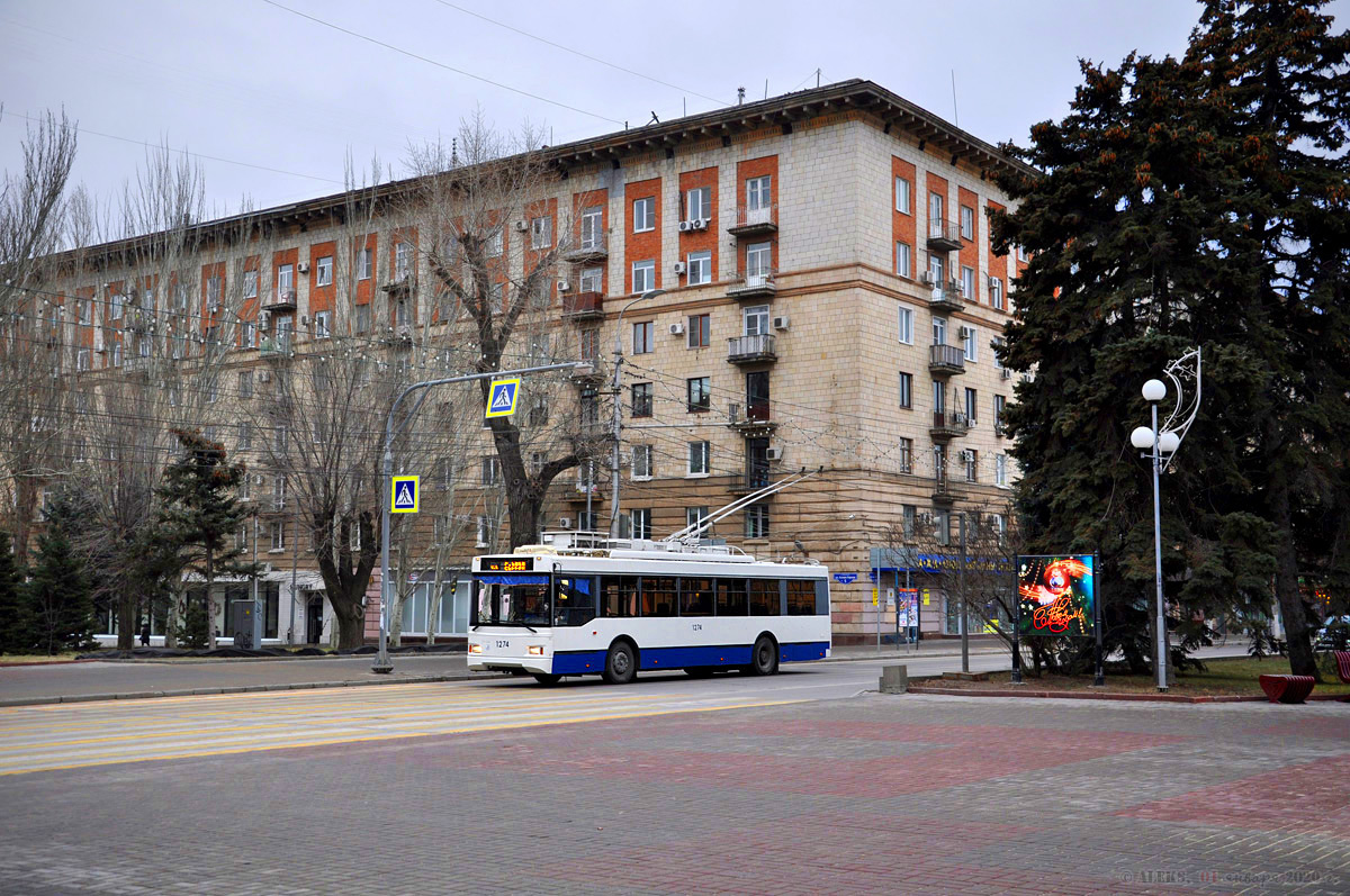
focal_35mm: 42
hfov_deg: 46.4
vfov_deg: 31.8
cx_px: 675
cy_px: 448
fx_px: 1573
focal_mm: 28
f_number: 5.6
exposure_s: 1/250
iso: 400
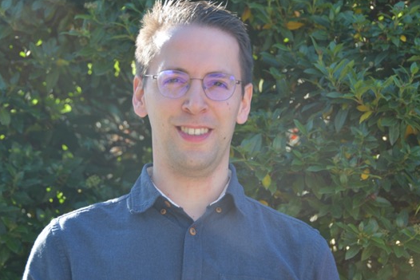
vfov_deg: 11.6
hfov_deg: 17.3
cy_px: 142
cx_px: 212
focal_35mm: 118
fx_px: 1377
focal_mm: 65
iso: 320
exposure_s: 1/250
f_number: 5.6
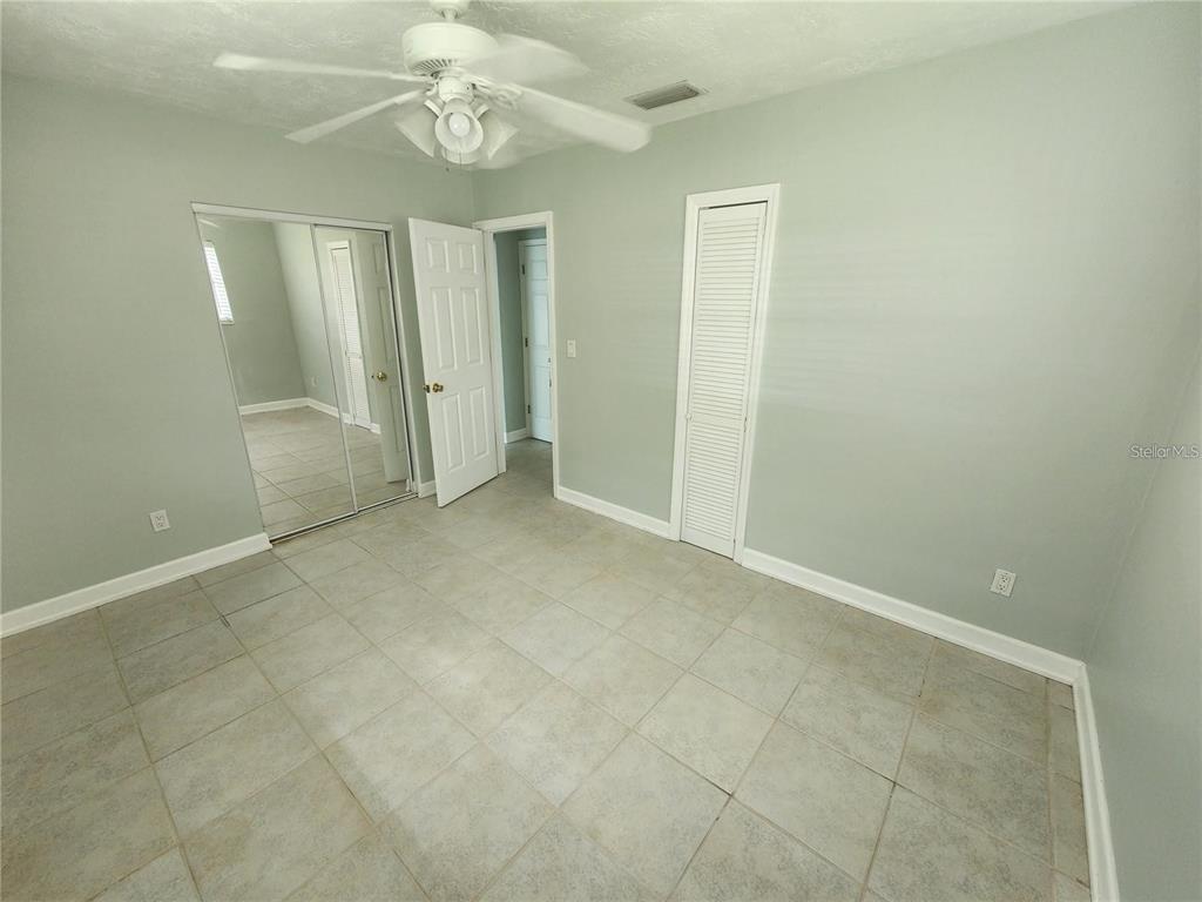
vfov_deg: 89.9
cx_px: 601
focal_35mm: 13
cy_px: 451
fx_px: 451
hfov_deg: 106.2
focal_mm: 2.2
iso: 160
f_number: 2.2
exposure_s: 1/60
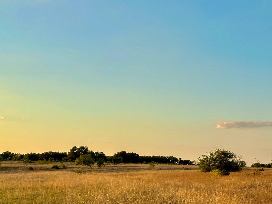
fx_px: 605
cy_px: 124
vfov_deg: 19.1
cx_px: 107
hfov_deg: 25.3
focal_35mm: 77
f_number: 1.78
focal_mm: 6.86
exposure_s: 1/2358
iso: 64
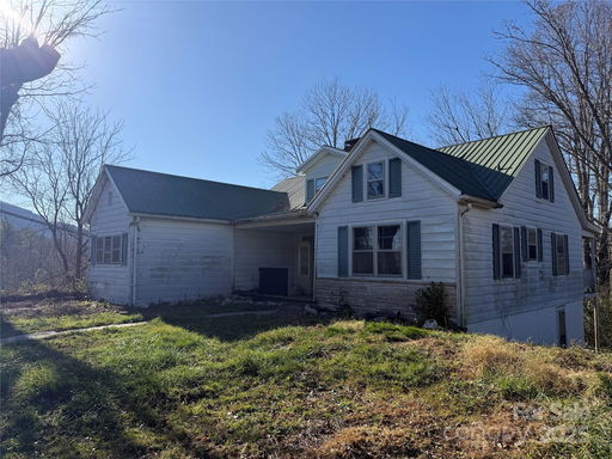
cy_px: 230
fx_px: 424
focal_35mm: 24
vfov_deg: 56.8
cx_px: 306
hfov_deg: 71.6
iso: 80
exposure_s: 1/4167
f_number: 1.78
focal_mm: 6.76
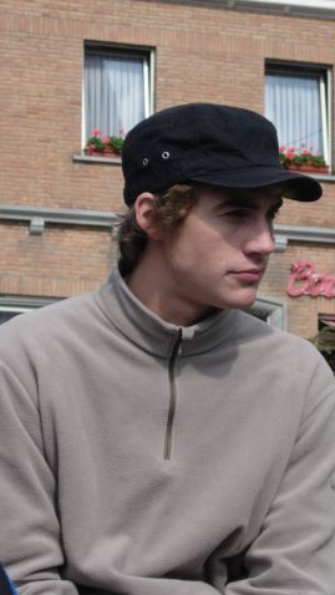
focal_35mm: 165
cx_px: 181
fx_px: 2605
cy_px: 298
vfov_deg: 13.0
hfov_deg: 7.4
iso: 64
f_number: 4.9
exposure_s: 1/527
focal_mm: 23.4
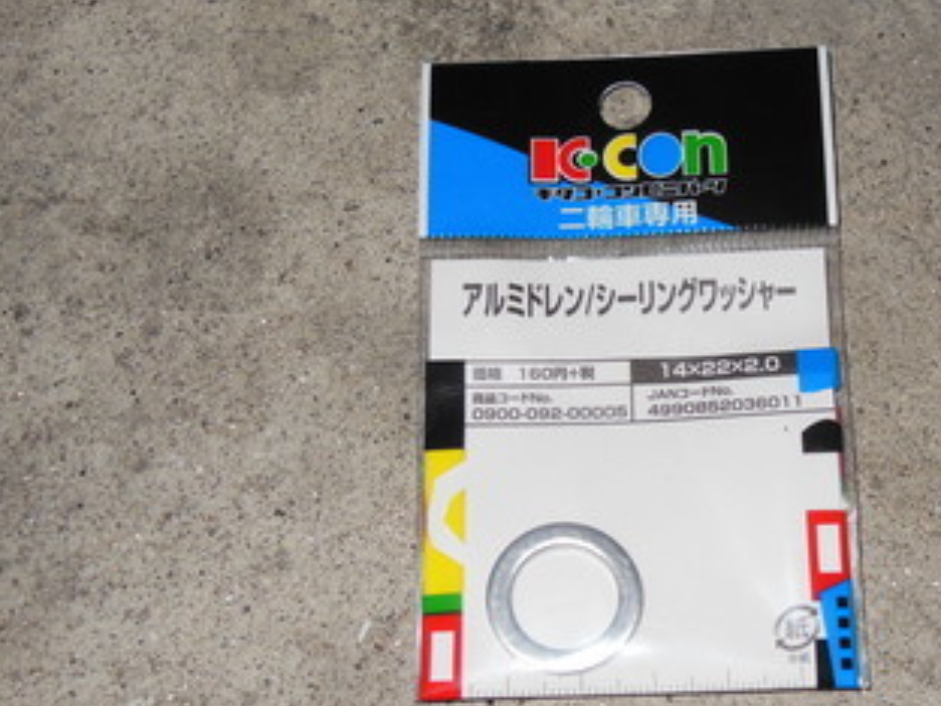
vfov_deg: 22.6
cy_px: 389
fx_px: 1767
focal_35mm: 65
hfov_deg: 29.5
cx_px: 654
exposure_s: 1/30
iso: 125
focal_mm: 8
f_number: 8.8
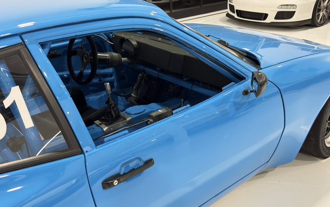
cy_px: 118
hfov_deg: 51.5
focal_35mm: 38
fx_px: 342
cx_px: 169
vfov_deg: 33.5
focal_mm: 6.76
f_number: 1.78
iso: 100
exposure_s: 1/120
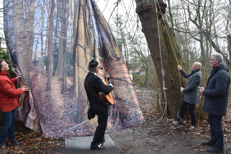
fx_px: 337
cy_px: 77
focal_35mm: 52
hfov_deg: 37.8
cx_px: 116
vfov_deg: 25.8
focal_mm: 35
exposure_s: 1/125
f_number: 5.6
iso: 400
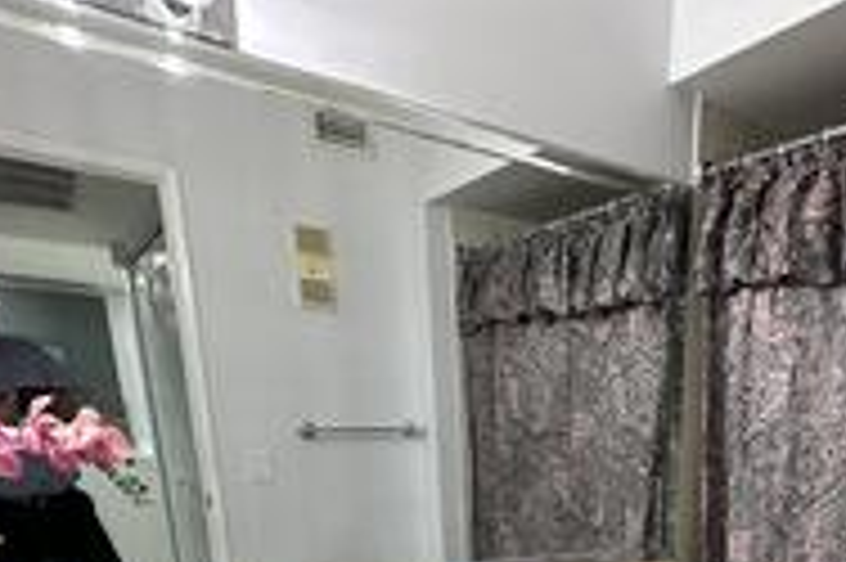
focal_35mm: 31
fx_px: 728
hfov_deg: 57.5
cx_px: 626
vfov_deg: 34.7
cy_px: 656
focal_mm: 2.22
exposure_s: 1/60
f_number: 2.2
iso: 250
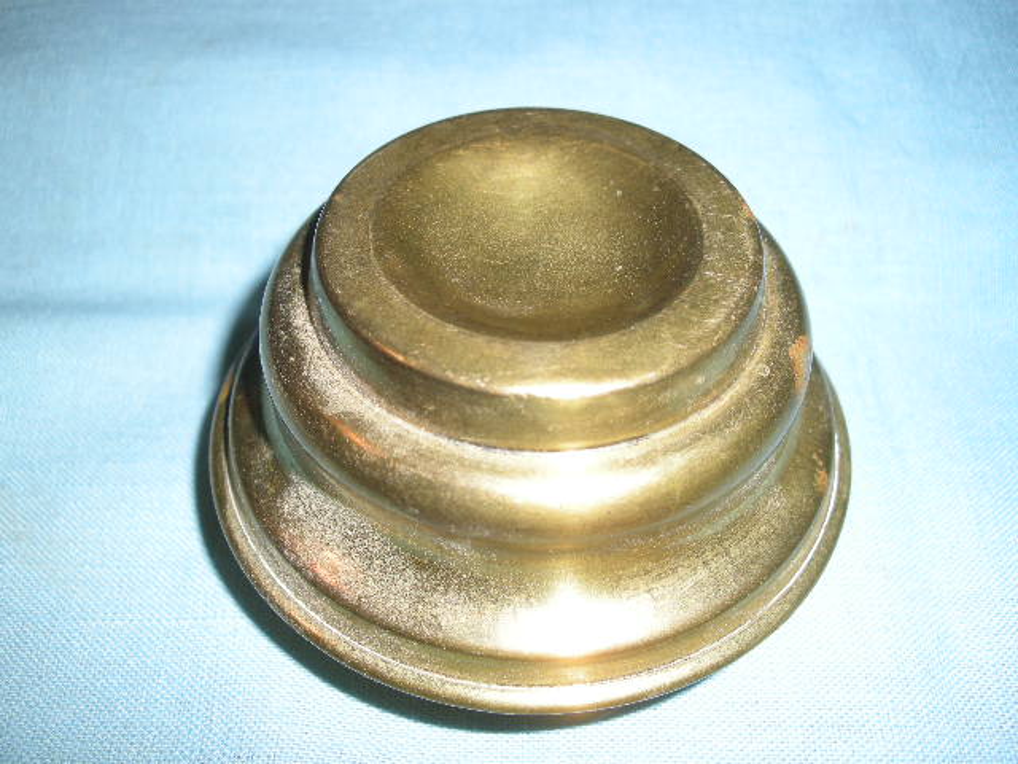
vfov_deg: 38.7
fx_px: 1088
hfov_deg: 50.1
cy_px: 382
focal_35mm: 37
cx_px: 509
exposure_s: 1/60
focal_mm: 7.9
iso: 64
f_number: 8
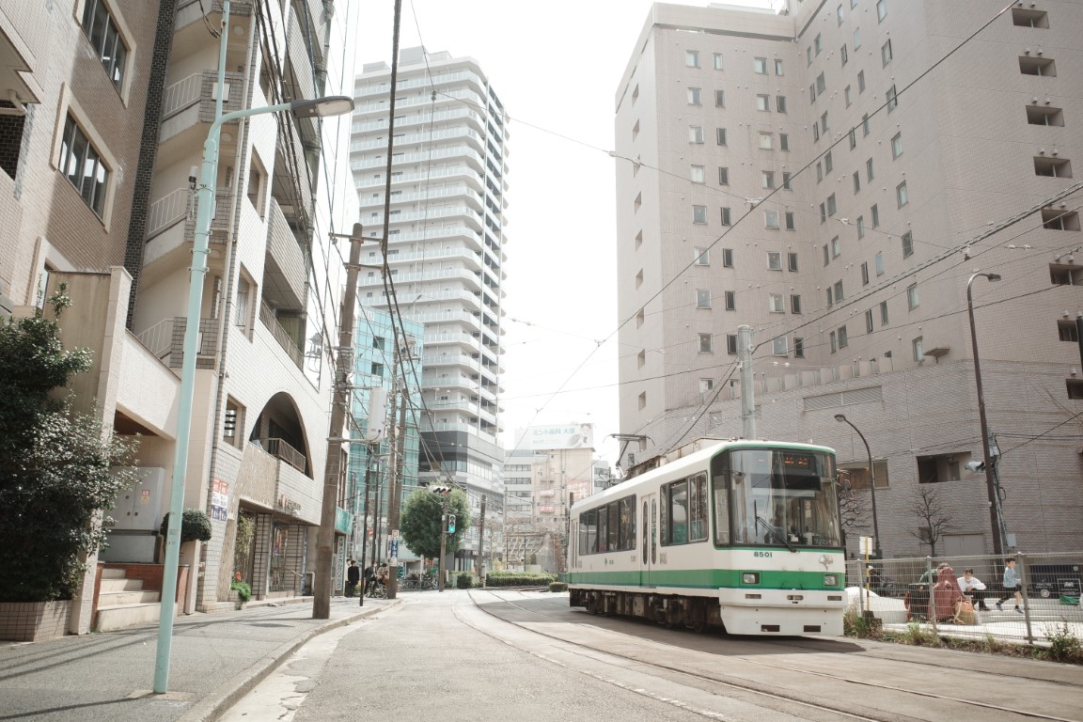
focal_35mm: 28
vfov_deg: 46.4
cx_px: 542
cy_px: 361
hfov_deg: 65.5
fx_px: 842
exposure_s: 1/800
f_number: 3.5
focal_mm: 18.3
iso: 200
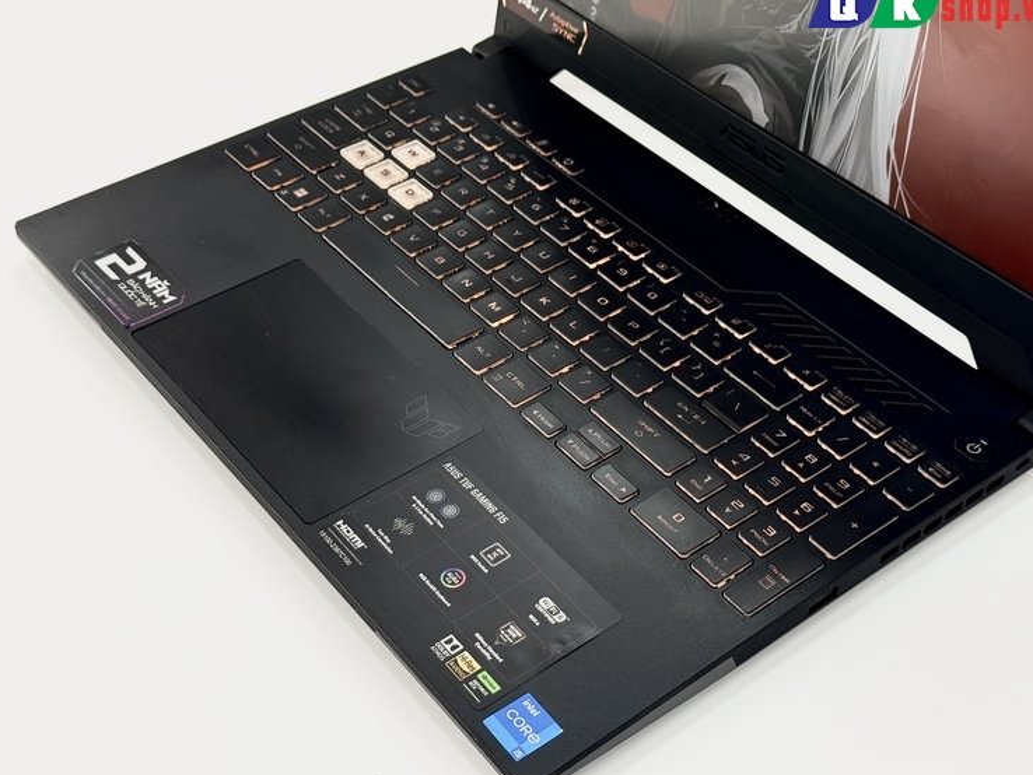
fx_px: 1552
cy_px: 375
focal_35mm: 52
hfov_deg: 36.8
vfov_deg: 28.0
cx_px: 540
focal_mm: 6.76
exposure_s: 1/96
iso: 100
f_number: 1.78
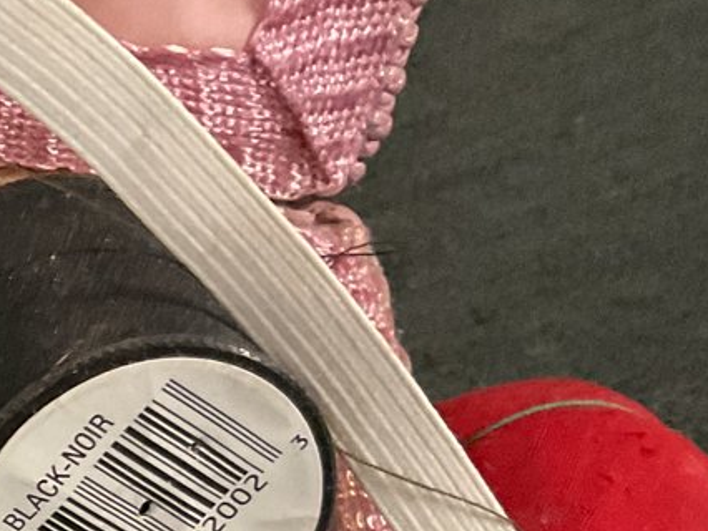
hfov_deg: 16.5
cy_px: 877
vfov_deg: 13.3
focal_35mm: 103
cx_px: -489
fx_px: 2108
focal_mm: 3
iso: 250
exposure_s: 1/60
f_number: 1.8
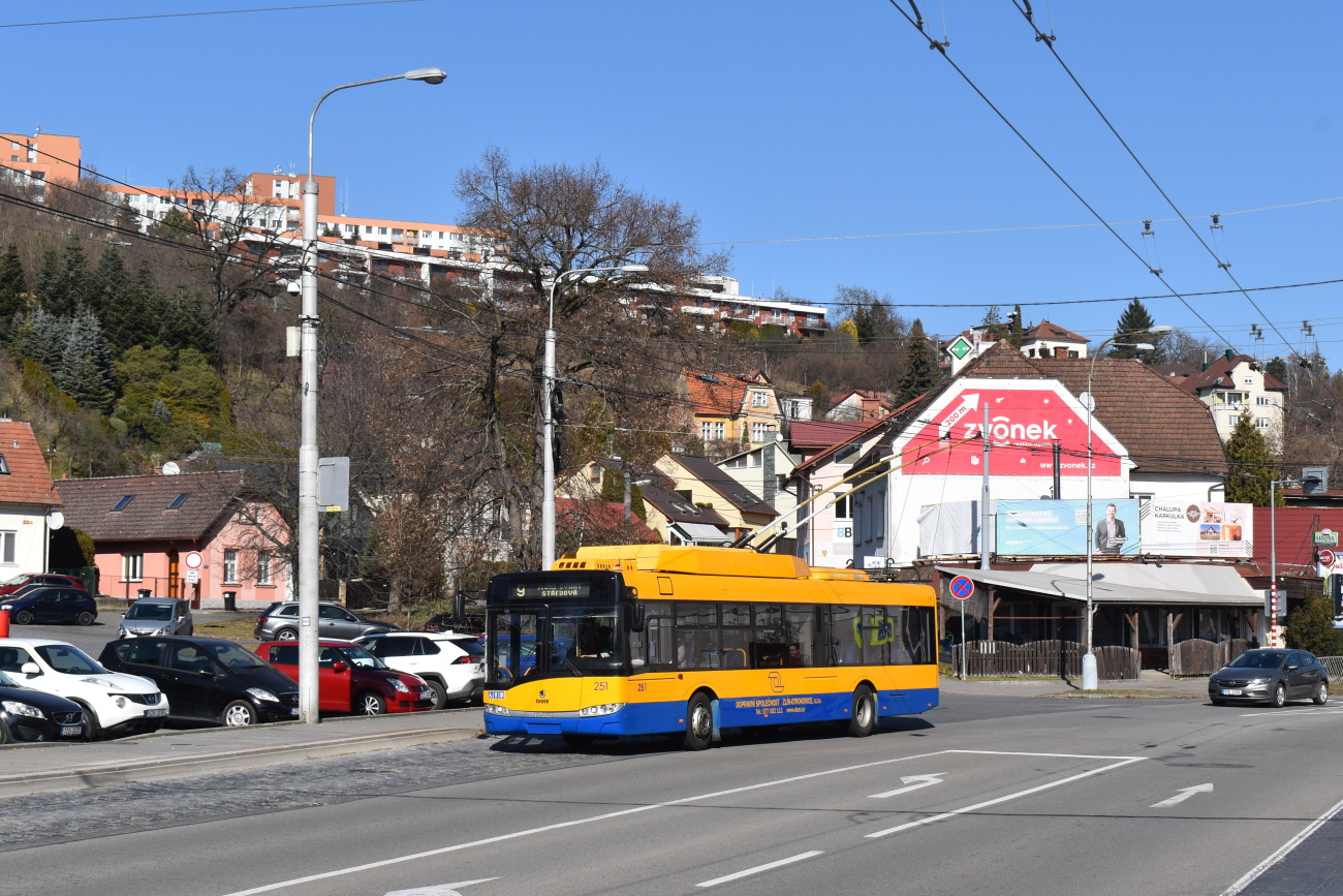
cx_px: 672
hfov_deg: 37.8
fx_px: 1959
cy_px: 448
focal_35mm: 52
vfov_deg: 25.8
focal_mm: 35
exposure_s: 1/500
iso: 200
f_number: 11
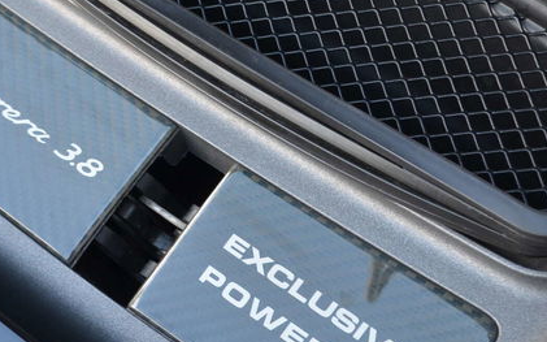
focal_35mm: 89
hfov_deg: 23.2
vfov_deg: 14.7
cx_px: 175
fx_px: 1327
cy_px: 177
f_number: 5.6
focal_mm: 24
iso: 280
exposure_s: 1/60
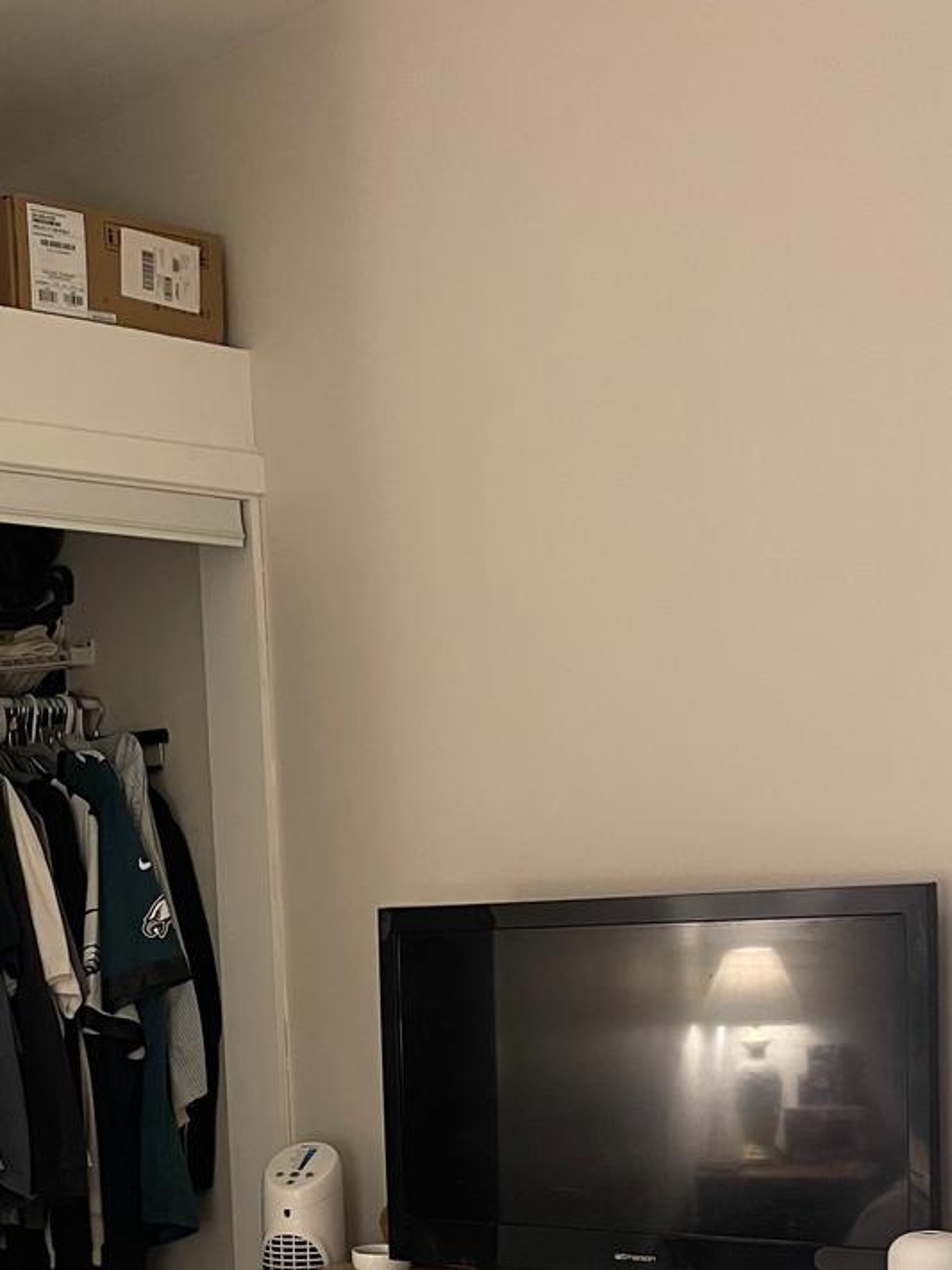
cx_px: 200
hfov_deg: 26.6
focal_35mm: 54
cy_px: 1072
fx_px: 1981
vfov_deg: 34.1
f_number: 1.6
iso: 500
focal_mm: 5.1
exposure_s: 1/40
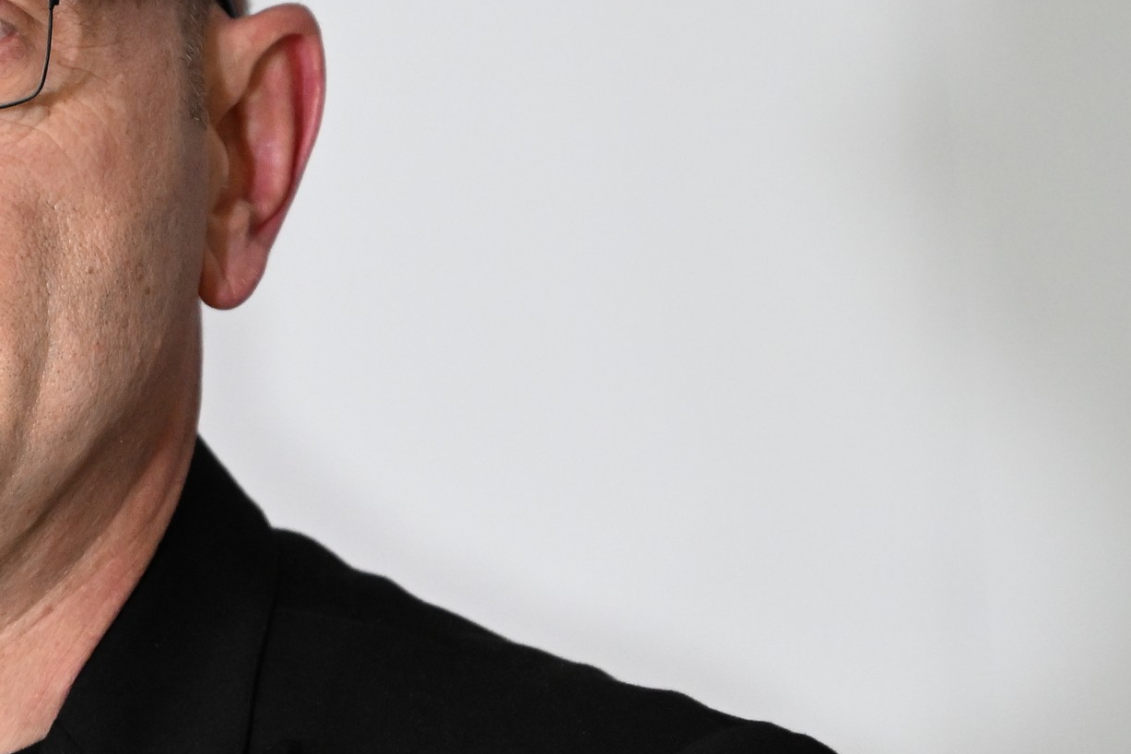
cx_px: -338
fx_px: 20482
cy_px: 601
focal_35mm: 652
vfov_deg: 2.1
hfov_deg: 3.2
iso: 2500
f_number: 4
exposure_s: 1/200
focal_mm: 200
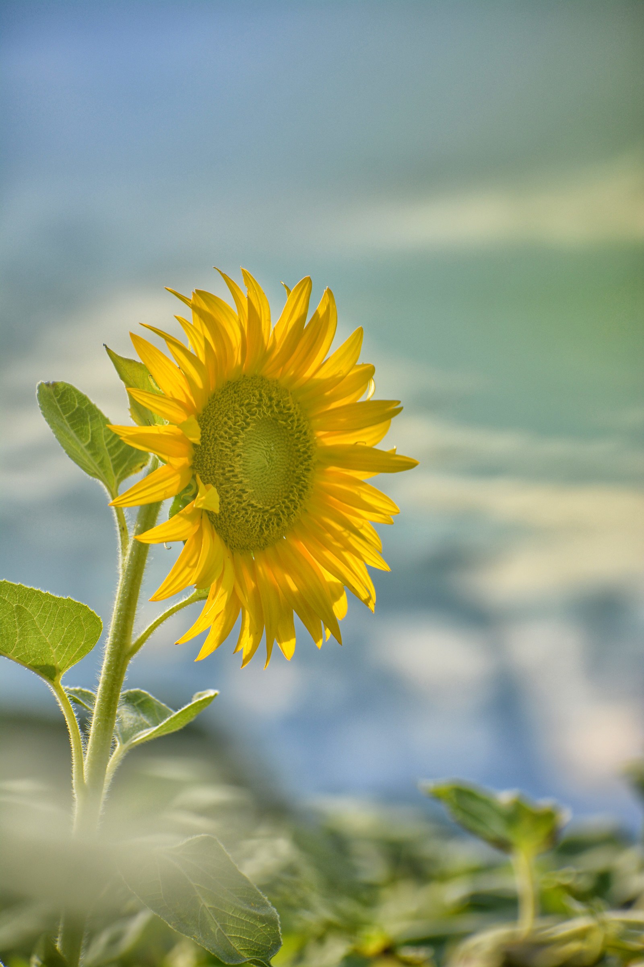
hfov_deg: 4.4
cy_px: 484
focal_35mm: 315
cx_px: 322
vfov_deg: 6.5
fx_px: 8452
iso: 200
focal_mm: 210
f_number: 6.3
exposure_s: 1/640
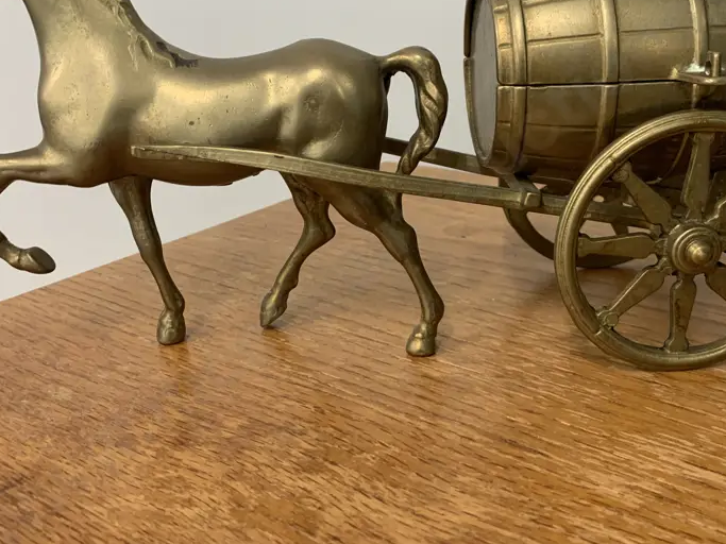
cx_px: 425
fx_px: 818
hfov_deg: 47.7
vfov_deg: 36.7
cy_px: 214
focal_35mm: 39
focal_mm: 4.25
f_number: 1.8
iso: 100
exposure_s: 1/50
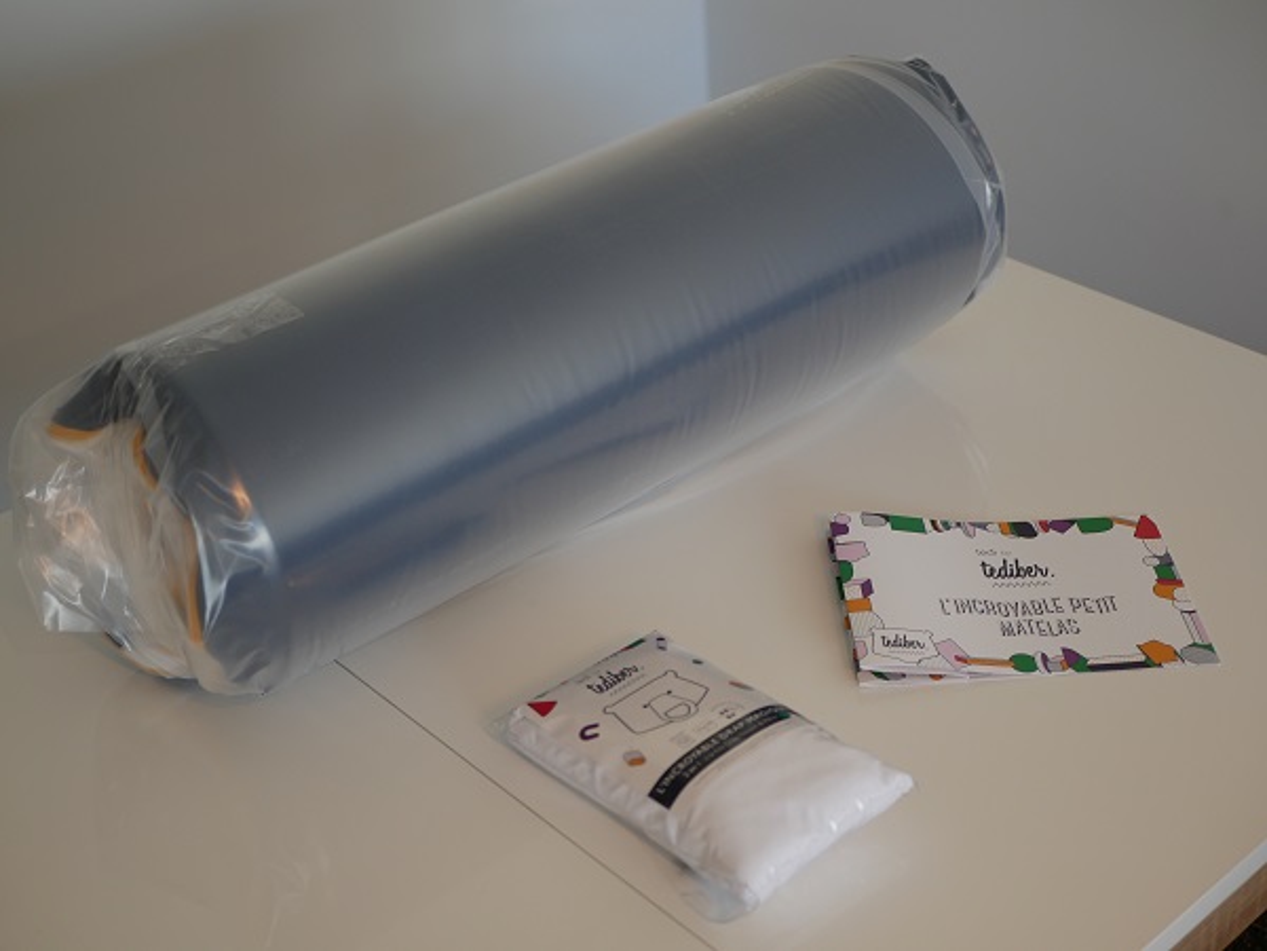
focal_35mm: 50
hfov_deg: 38.2
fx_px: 1830
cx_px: 634
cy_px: 476
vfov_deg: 29.1
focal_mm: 25
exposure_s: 1/60
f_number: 1.7
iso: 200
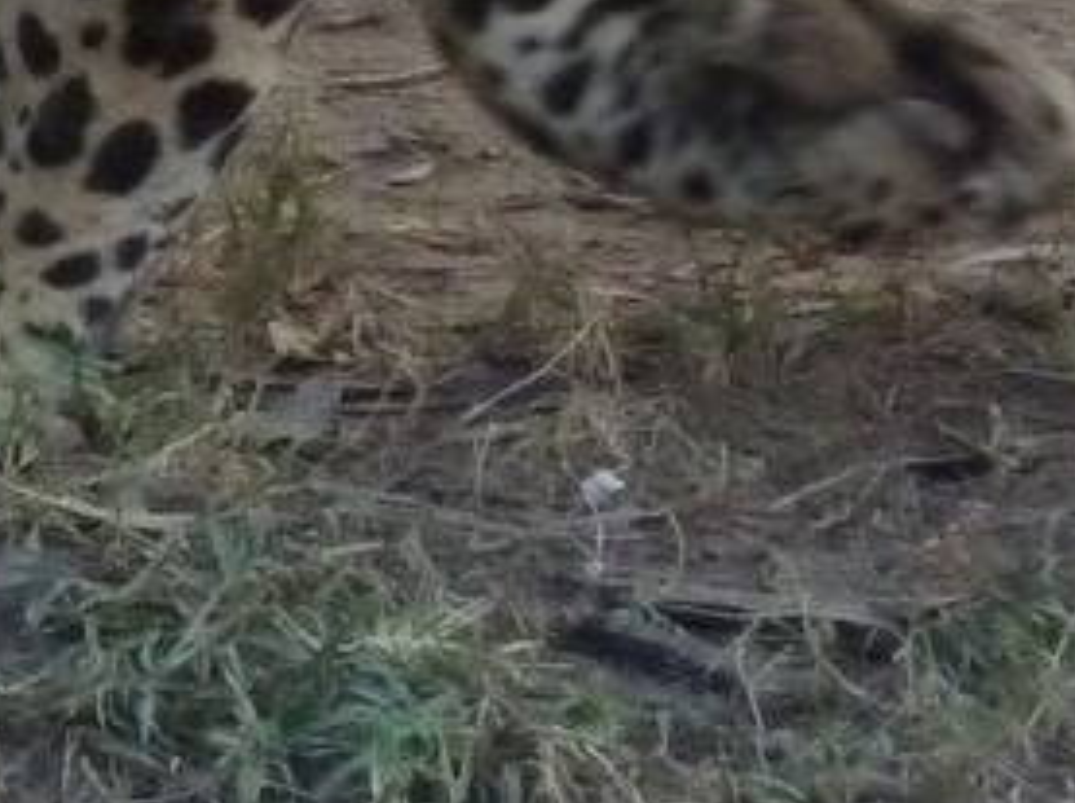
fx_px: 37683
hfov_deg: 1.6
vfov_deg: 1.2
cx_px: -179
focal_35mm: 1215
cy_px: -671
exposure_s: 1/400
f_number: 4.6
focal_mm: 34.4
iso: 500
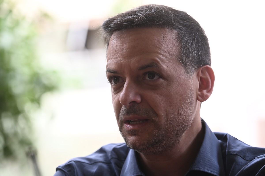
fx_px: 1141
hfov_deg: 13.2
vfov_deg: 8.9
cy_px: 88
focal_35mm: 155
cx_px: 132
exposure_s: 1/250
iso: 1000
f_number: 4.5
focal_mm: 155
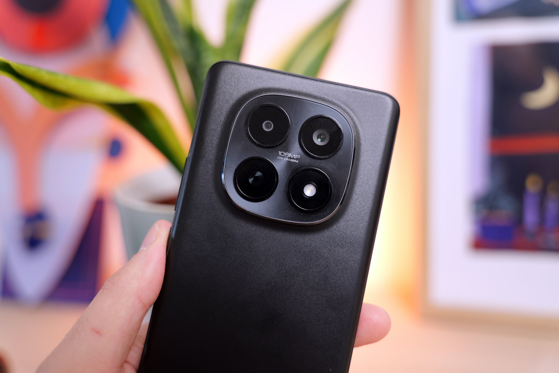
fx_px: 574
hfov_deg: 51.9
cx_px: 280
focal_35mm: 37
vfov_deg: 35.9
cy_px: 186
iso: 800
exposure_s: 1/160
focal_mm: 37
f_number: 2.8
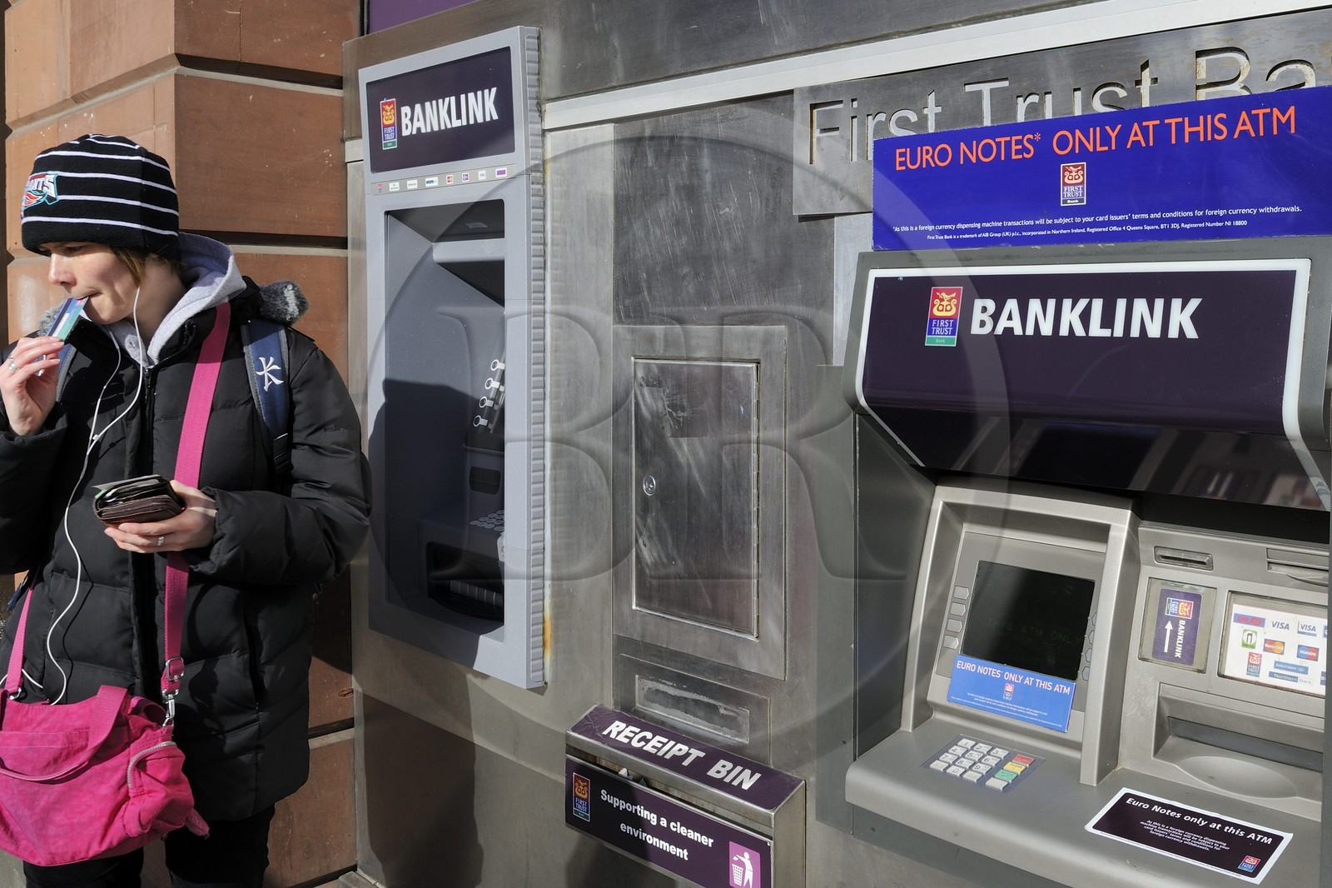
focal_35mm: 26
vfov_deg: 49.5
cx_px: 666
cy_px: 444
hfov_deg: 69.4
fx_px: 962
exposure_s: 1/400
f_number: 11
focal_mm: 26
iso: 400
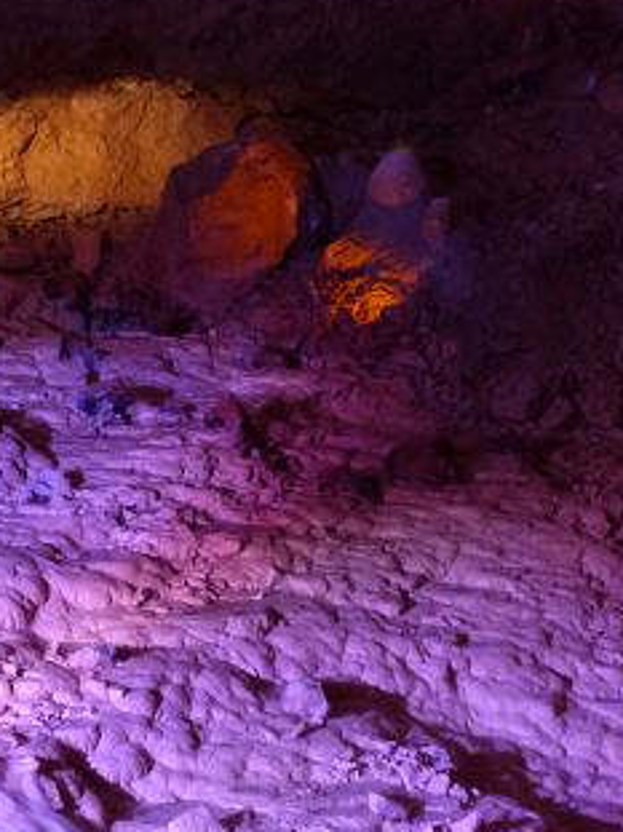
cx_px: -29
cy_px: 483
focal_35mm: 66
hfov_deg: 21.3
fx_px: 1585
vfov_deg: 29.4
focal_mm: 7.4
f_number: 4
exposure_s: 1/3.2
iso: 200
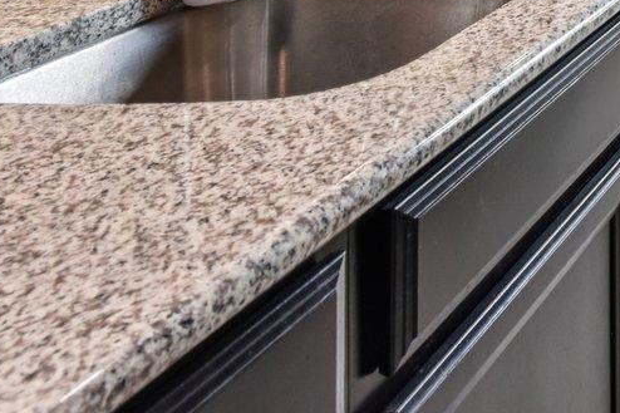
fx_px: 998
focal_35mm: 58
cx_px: 1088
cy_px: -377
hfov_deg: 22.3
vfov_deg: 17.7
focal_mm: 14
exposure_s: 1/15
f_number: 8
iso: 125
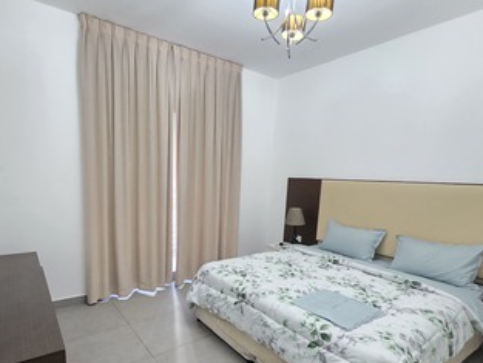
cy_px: 229
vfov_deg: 67.5
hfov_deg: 84.5
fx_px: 265
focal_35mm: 19
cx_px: 223
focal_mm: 2.2
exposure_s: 1/50
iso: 640
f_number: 1.9
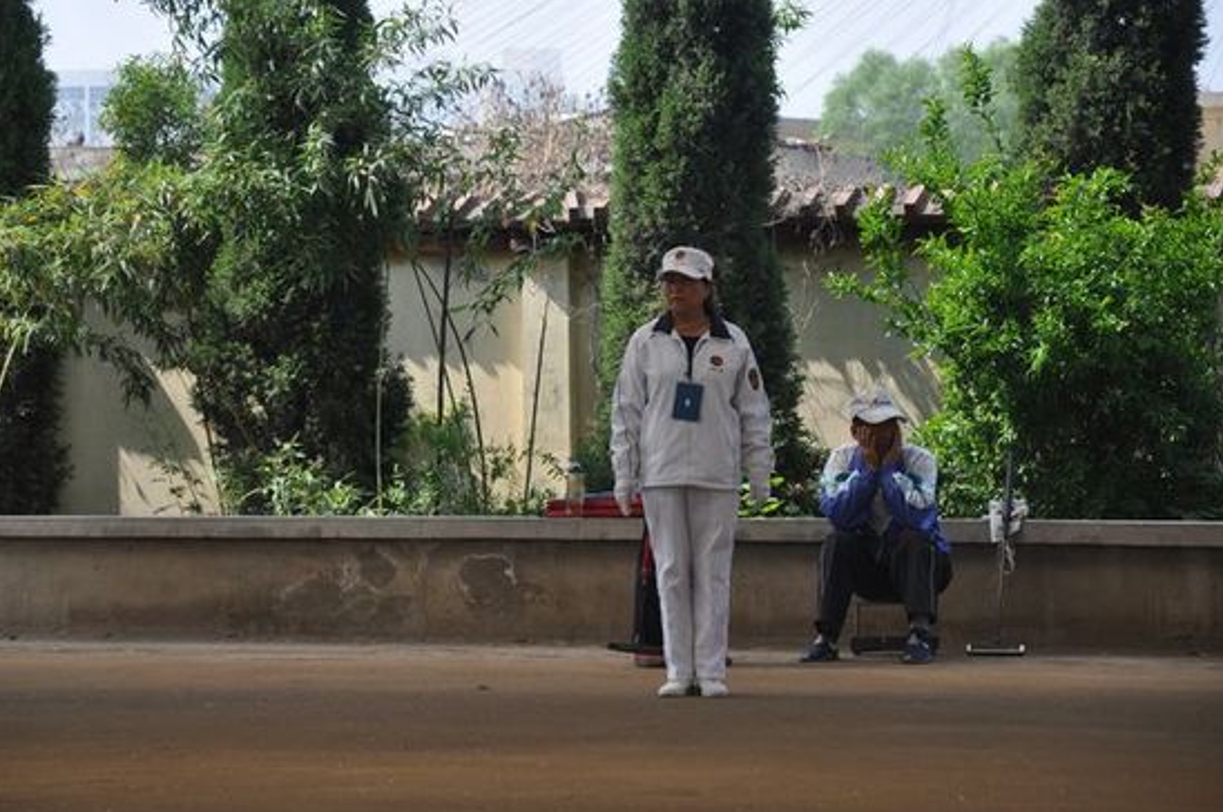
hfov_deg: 11.9
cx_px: 562
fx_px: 5855
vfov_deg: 7.9
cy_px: 392
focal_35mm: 173
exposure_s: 1/640
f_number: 6.3
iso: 400
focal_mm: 105
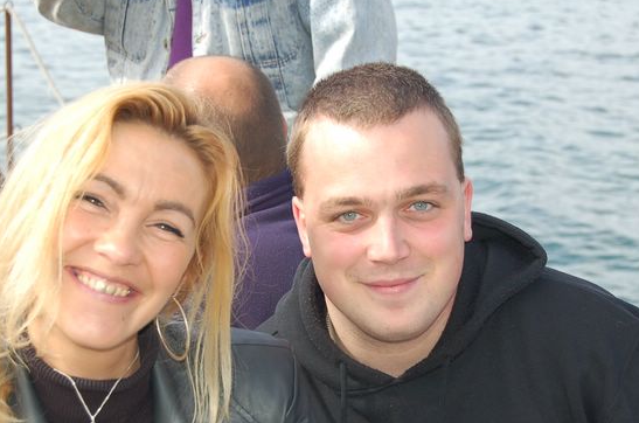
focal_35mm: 99
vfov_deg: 13.8
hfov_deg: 20.7
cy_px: 248
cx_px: 297
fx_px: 1748
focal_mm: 45
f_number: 5.6
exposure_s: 1/500
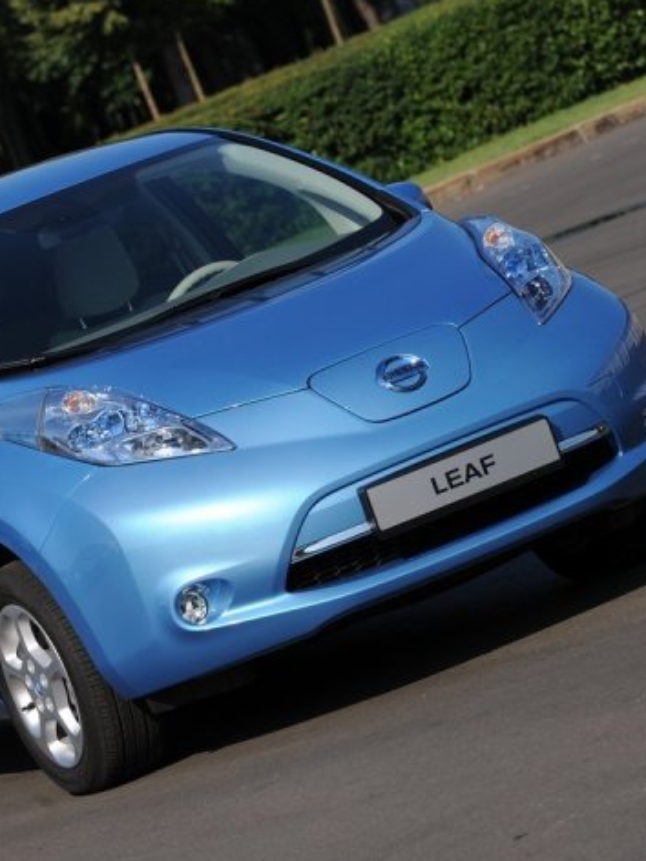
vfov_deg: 8.7
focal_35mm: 228
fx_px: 5673
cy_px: 401
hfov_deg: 6.5
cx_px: 148
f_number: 8
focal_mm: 140
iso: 250
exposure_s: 1/800
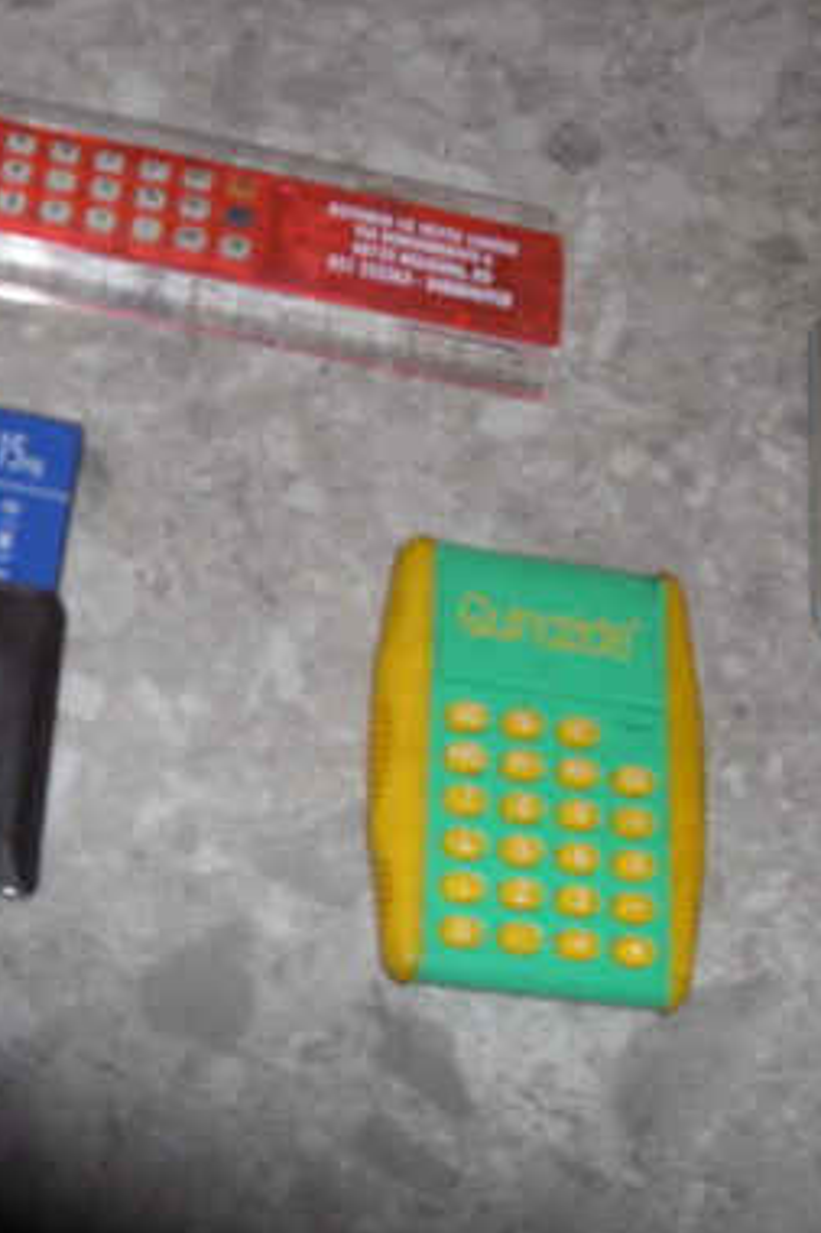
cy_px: 618
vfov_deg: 30.5
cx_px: 289
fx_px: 2260
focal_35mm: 66
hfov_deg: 20.5
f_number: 8.8
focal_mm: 7.6
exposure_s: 1/30
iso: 64
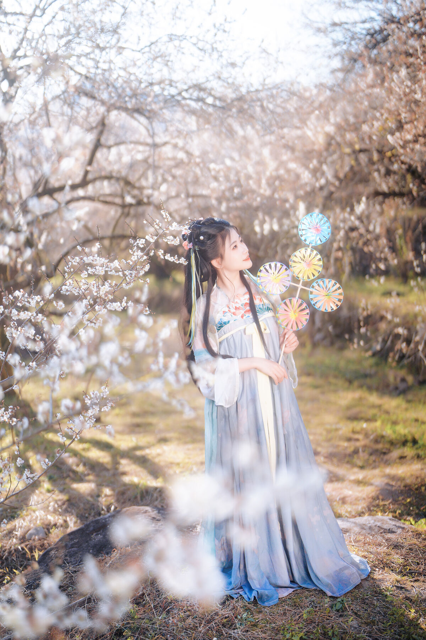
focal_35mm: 50
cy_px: 320
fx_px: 887
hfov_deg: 27.0
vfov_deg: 39.6
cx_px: 213
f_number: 1.2
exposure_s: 1/3200
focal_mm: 50
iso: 100
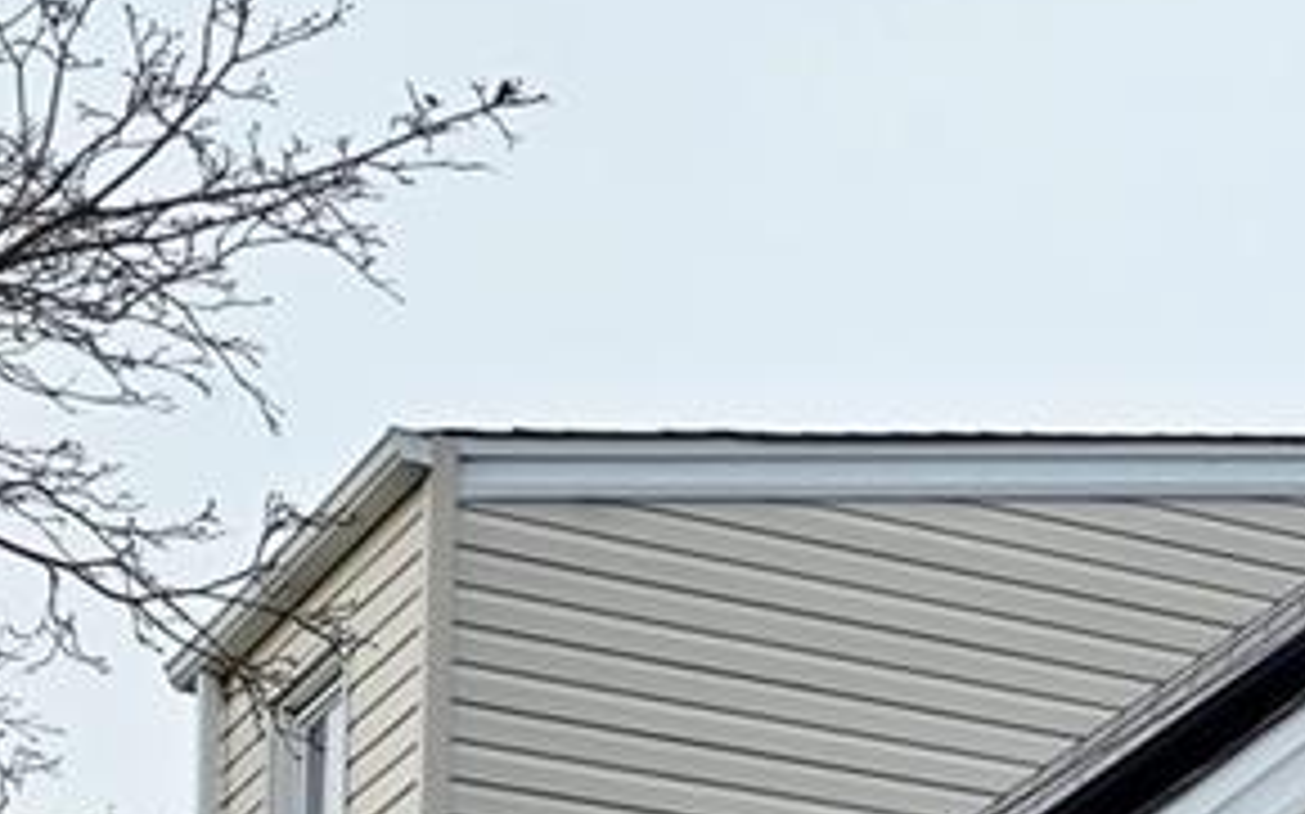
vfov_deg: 9.4
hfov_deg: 15.0
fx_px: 4586
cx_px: 1989
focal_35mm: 129
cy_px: 1731
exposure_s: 1/667
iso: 12
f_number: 1.7
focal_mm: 6.3
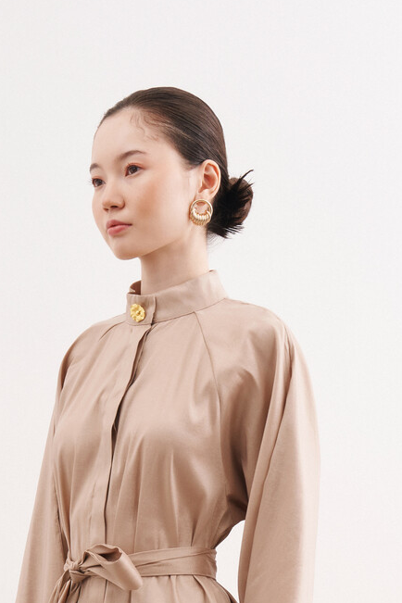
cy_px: 753
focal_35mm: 166
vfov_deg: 12.1
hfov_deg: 8.3
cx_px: 166
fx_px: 2780
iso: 400
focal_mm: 60
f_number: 11
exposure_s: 1/160
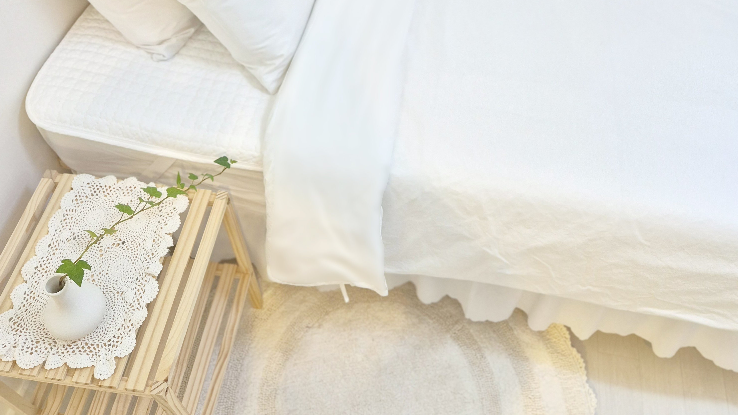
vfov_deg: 33.6
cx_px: 374
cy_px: 81
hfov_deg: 58.0
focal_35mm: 34
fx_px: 665
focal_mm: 5.4
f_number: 1.8
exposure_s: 1/60
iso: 640
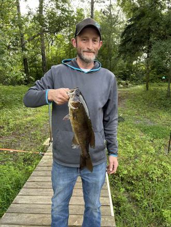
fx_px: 171
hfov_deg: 53.1
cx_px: 86
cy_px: 114
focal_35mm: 26
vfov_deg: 67.3
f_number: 1.5
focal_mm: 5.7
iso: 40
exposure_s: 1/224
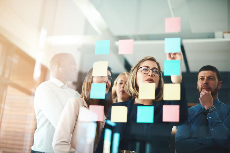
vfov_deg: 27.0
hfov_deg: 39.6
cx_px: 115
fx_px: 320
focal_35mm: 50
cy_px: 76
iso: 160
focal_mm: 50
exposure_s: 1/200
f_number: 1.8
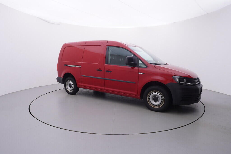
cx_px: 116
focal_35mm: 22
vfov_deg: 56.2
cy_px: 77
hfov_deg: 77.3
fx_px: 144
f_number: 5
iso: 200
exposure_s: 1/80
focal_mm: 15
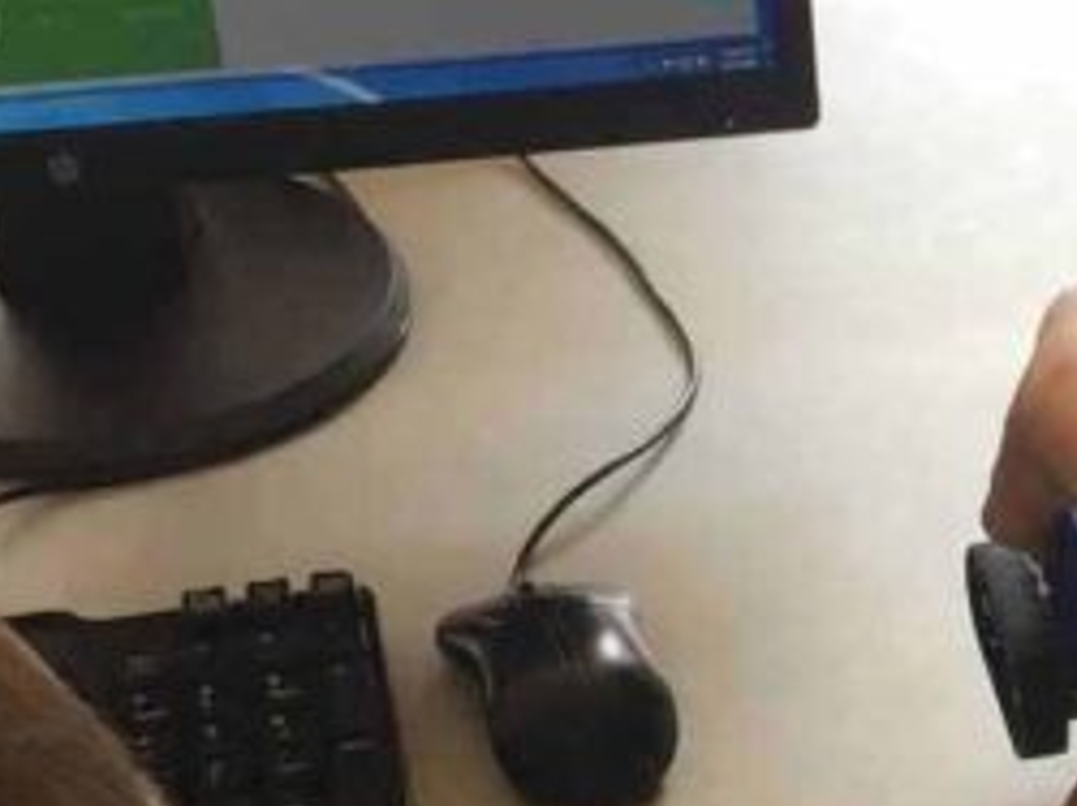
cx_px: 1559
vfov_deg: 12.4
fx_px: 3699
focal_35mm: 119
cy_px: 547
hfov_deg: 15.4
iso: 50
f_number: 2.2
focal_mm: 4.15
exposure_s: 1/120
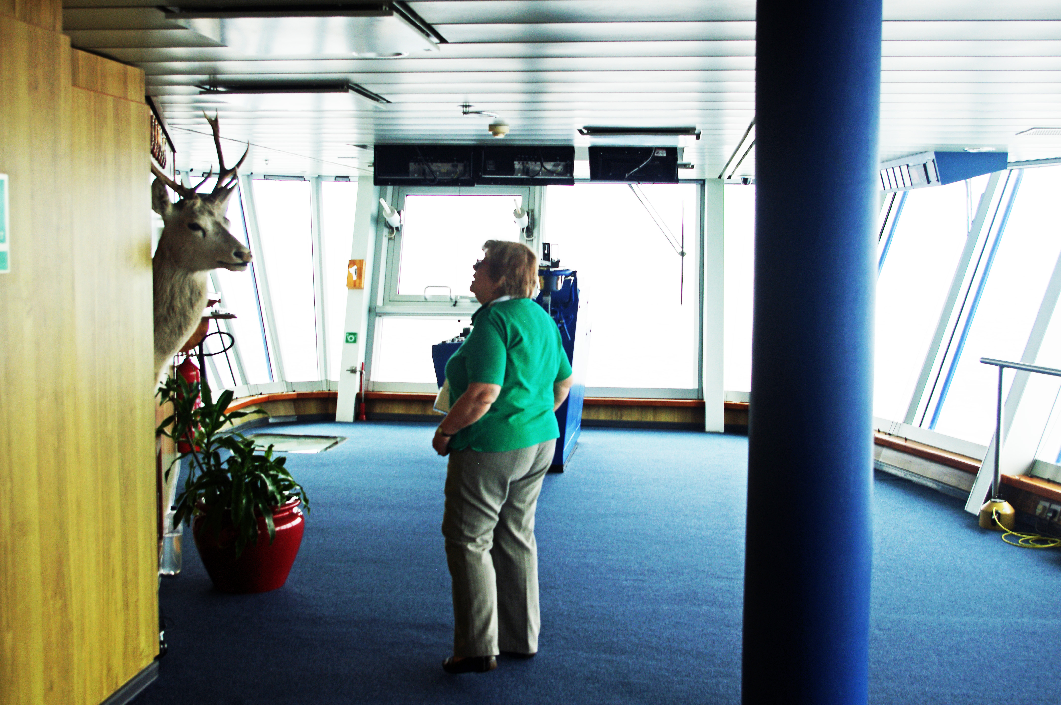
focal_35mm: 39
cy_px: 352
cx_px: 530
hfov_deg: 49.6
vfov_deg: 34.1
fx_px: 1148
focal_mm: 26.25
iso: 200
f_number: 5
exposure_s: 1/100
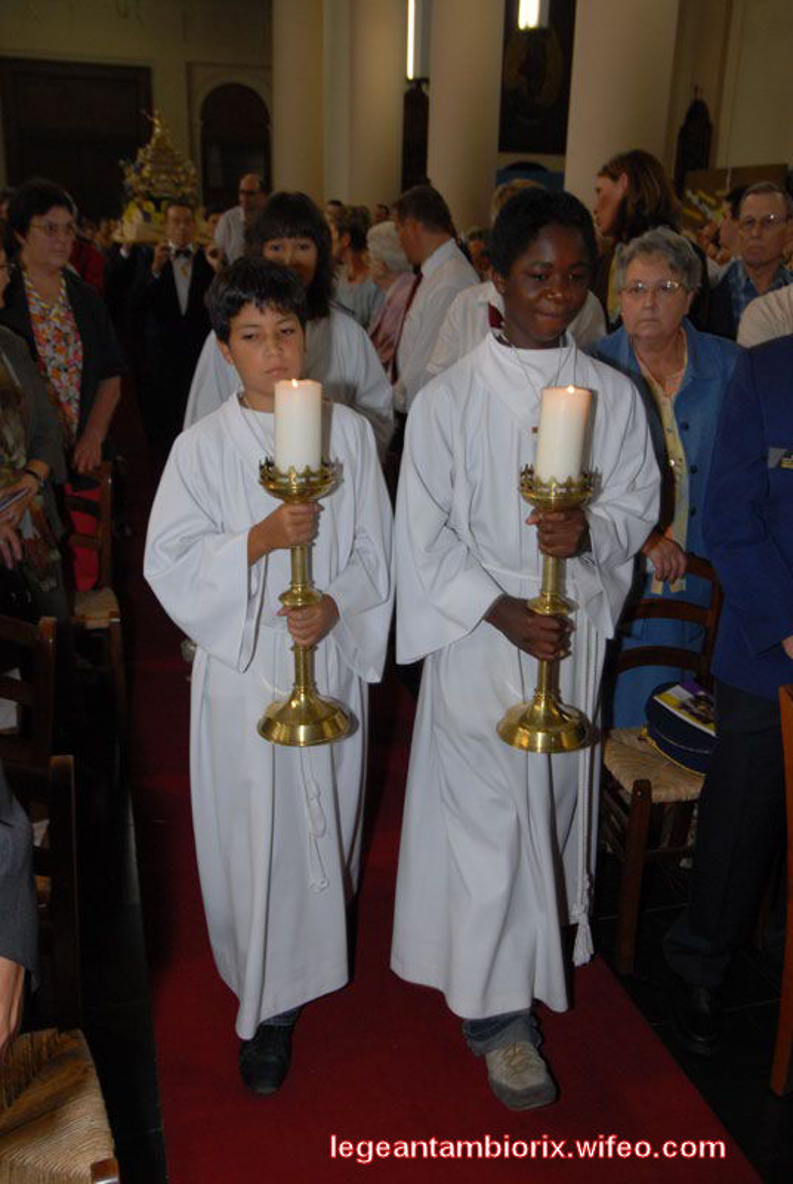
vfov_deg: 57.2
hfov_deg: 40.1
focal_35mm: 33
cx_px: 396
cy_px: 592
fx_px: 1087
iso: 400
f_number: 5.6
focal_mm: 22
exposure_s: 1/60
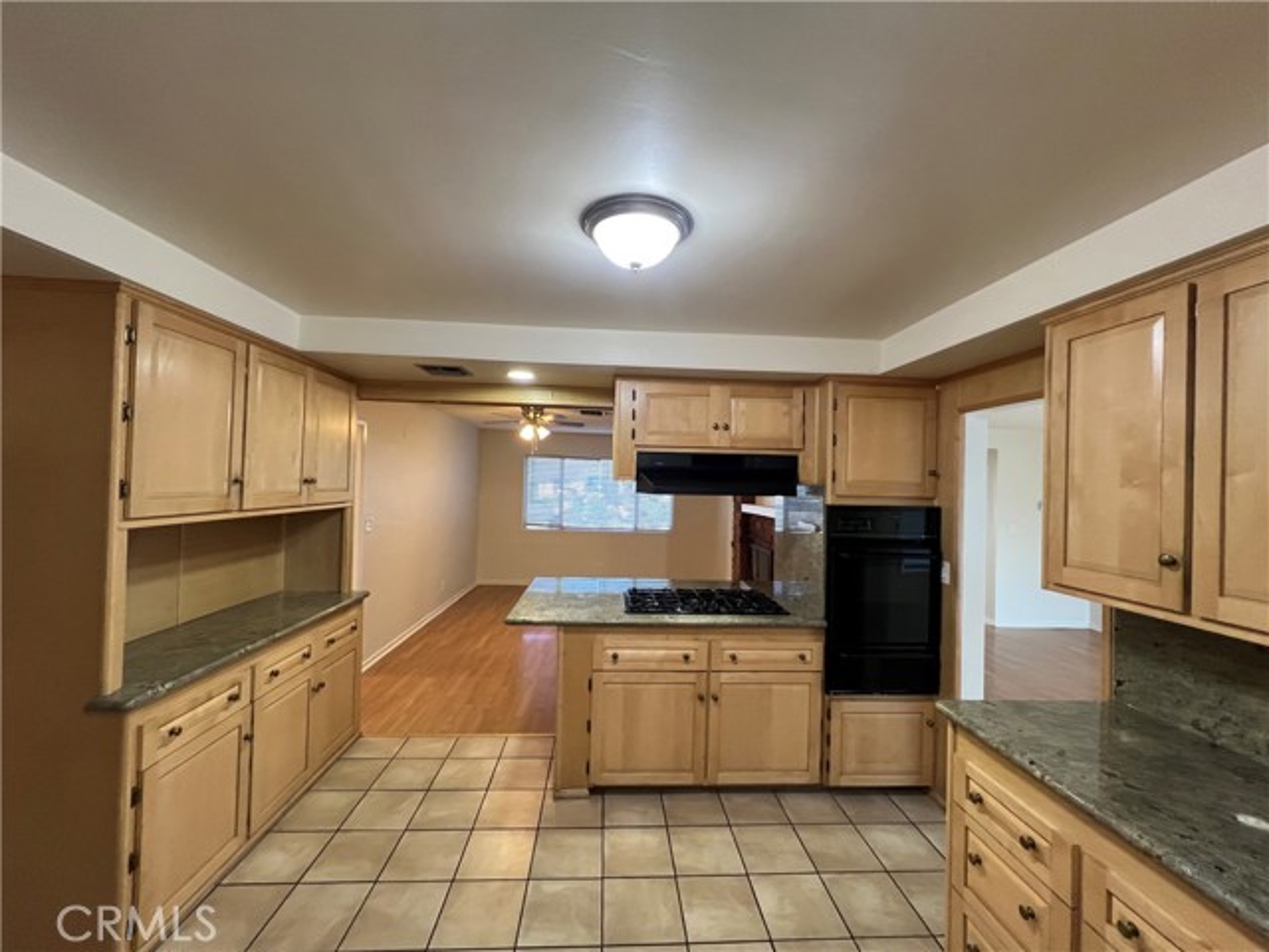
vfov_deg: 89.9
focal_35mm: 13
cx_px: 634
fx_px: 477
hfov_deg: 106.2
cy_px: 476
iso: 250
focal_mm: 1.57
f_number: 1.8
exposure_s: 1/120
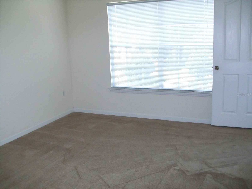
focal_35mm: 36
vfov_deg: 39.7
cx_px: 126
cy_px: 94
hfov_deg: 51.4
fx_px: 262
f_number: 2.7
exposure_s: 1/80
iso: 160
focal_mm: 6
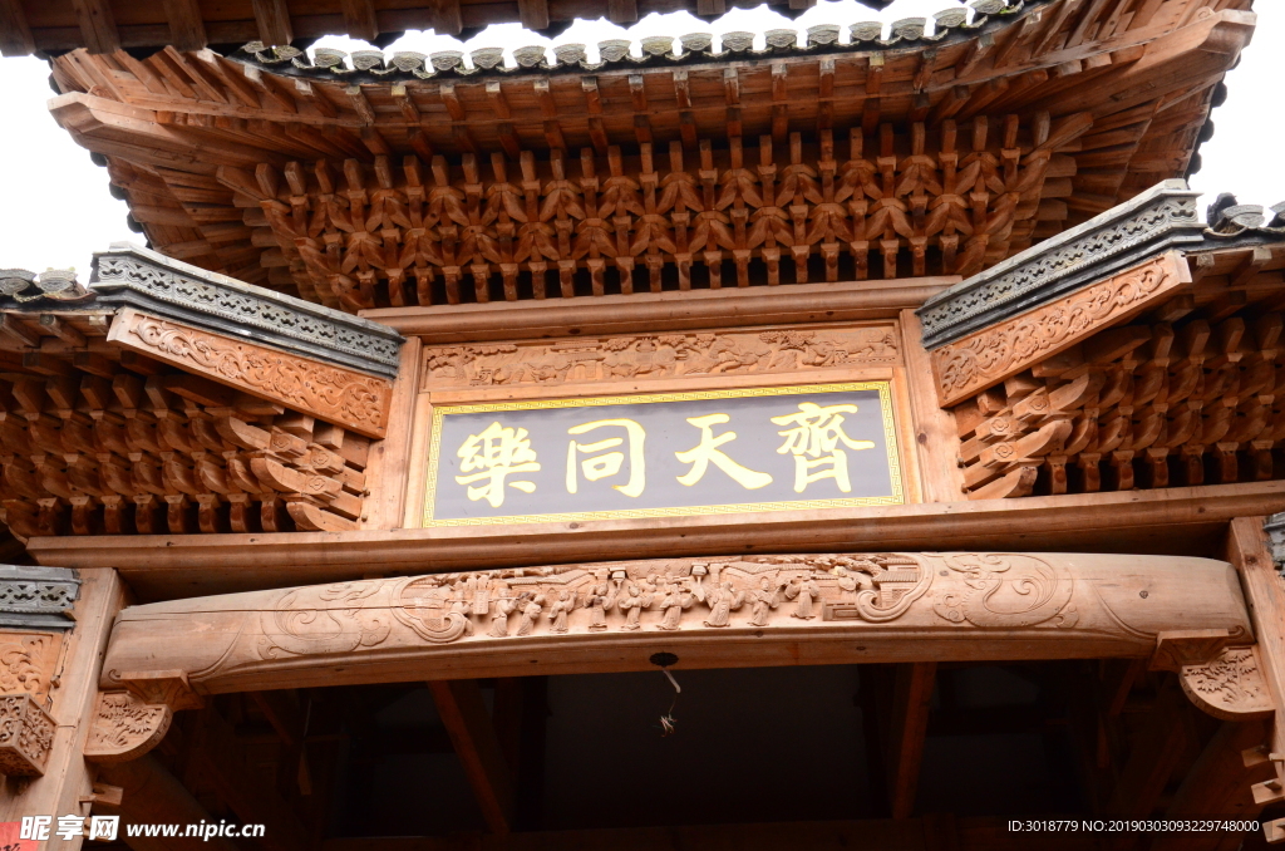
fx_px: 1496
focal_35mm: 42
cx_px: 642
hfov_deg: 46.5
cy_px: 426
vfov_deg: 31.7
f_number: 6.3
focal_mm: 28
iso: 2000
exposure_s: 1/400
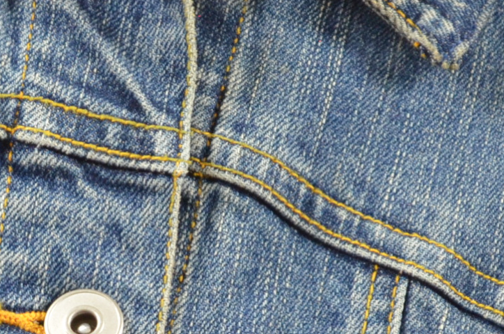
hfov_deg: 7.3
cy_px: 512
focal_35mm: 281
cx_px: 36
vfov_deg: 4.8
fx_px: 3923
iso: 1600
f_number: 5.6
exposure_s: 1/20
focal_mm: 55
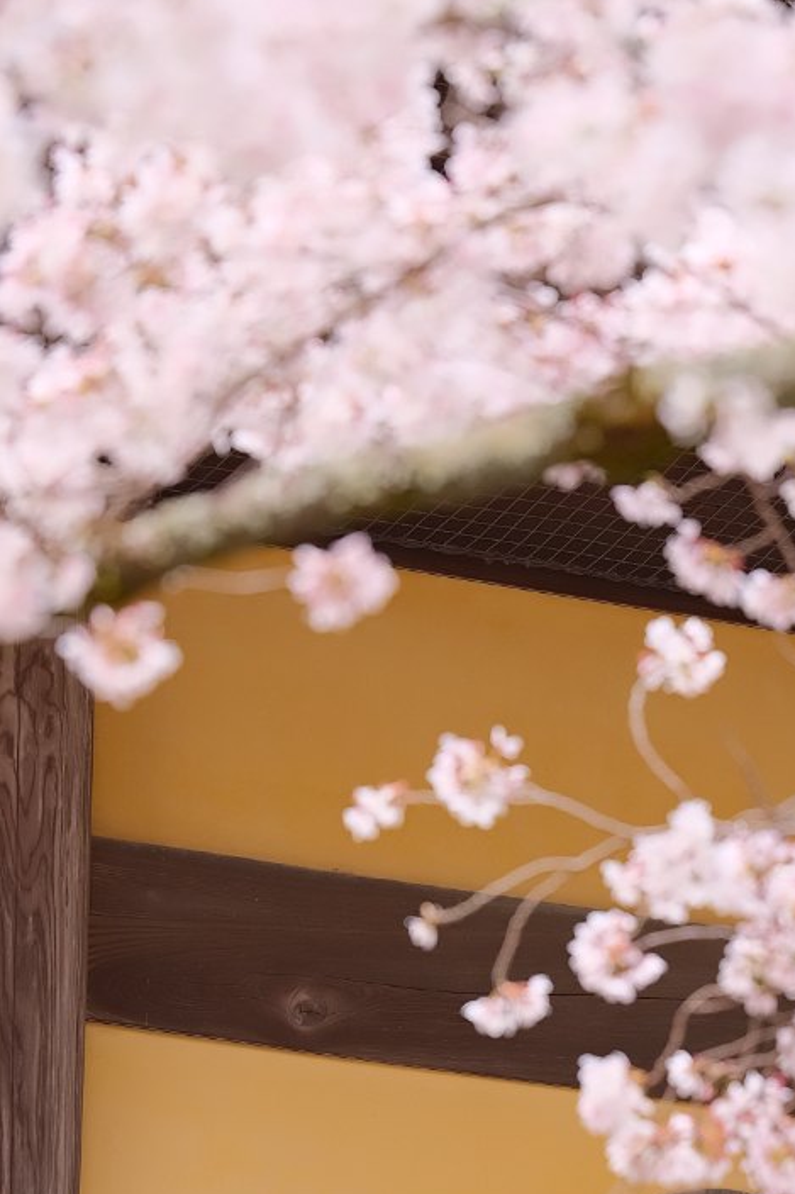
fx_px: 11367
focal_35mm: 343
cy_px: 1090
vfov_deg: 6.0
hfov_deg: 4.0
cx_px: 597
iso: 200
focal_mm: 110
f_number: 2
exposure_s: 1/200
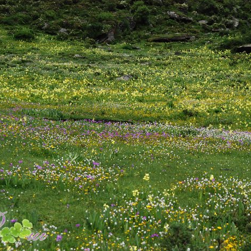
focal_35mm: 134
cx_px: 144
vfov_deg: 13.0
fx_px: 1099
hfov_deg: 13.0
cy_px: 126
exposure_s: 1/350
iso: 800
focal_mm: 70
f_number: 8
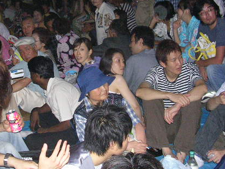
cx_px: 76
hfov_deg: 32.4
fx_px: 383
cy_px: 50
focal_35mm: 59
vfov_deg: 24.6
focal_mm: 5.8
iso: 200
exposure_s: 1/60.1
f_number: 2.8
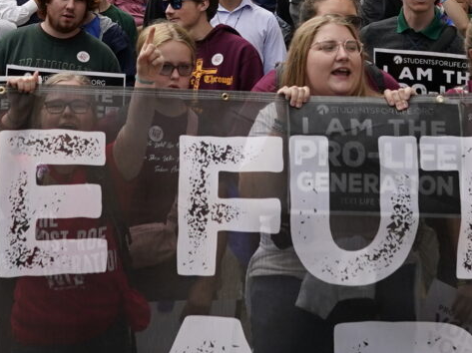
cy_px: -7
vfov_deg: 11.7
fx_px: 1703
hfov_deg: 15.8
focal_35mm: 125
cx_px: 203
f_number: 5
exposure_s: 1/1600
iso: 500
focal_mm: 24
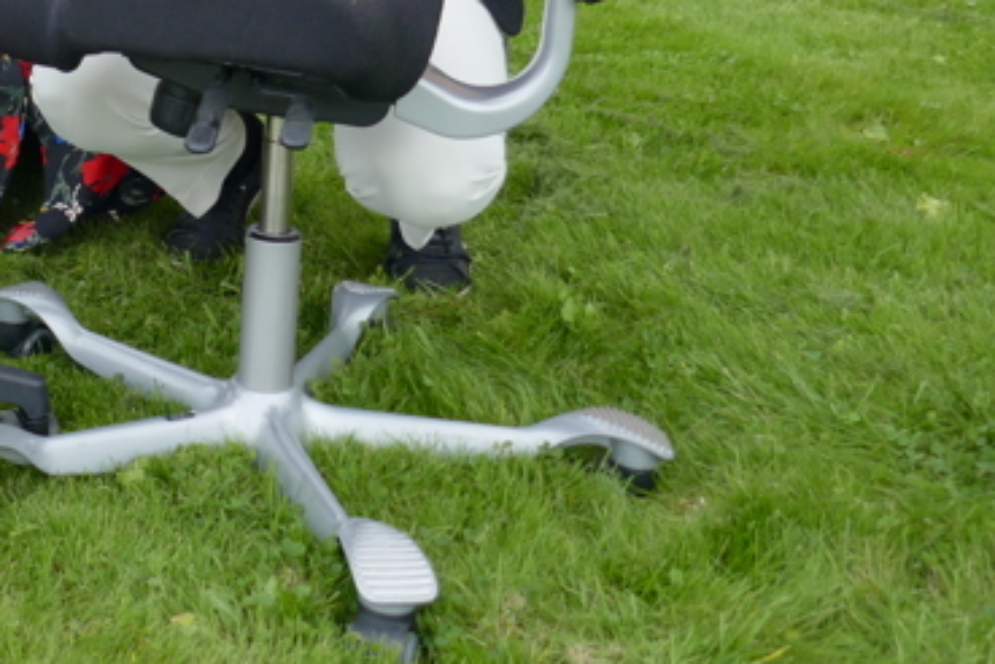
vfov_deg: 19.6
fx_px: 1796
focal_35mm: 65
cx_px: -35
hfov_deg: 28.7
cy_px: -140
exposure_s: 1/160
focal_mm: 9.1
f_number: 2.8
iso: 125
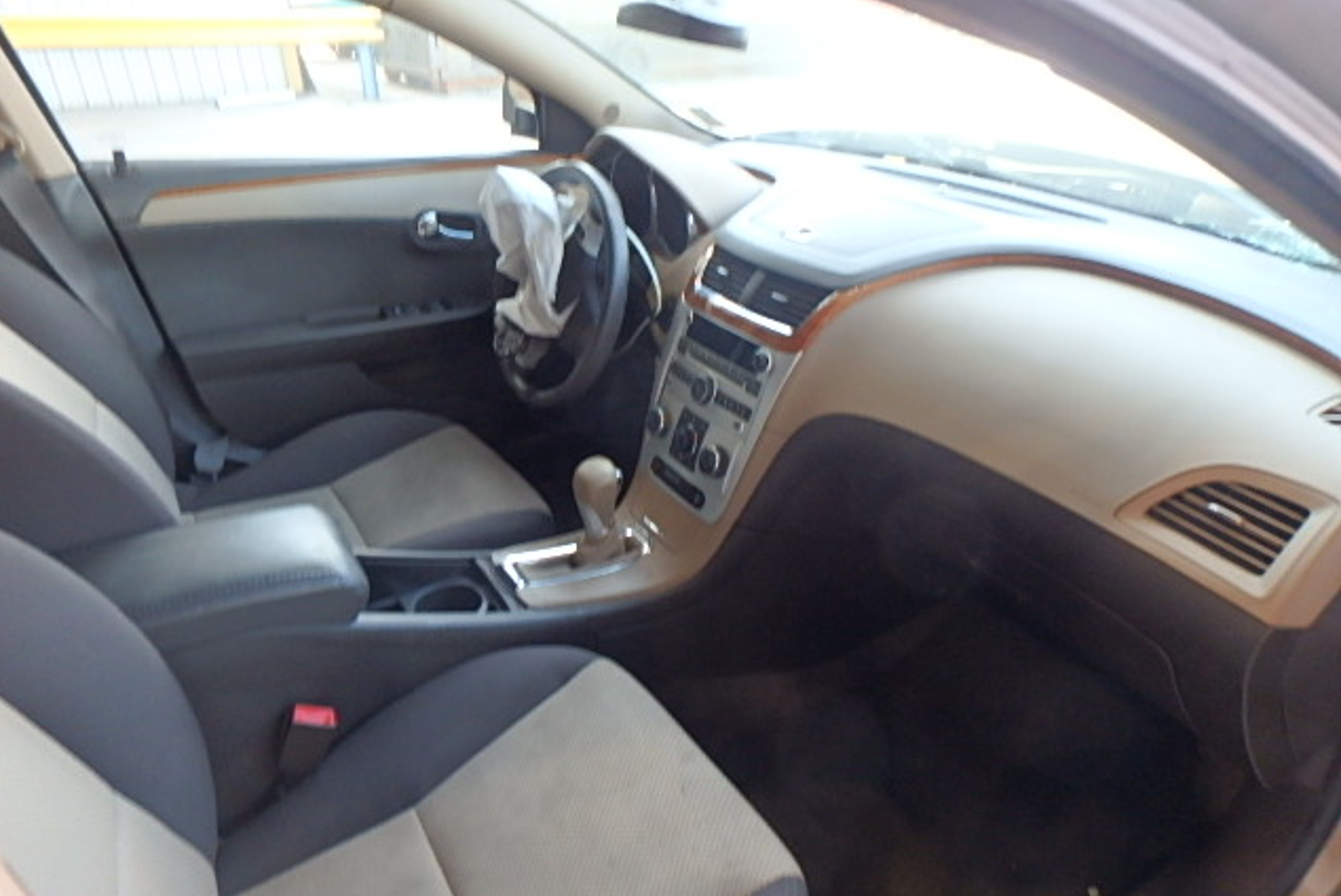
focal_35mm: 22
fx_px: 820
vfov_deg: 57.1
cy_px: 505
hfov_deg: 78.6
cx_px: 667
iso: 200
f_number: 3.5
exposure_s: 1/40
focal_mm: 3.7
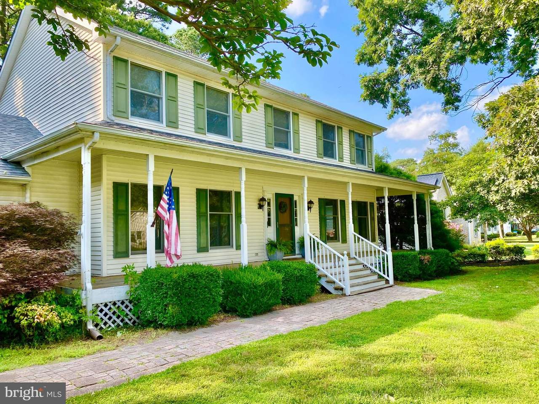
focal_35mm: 26
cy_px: 202
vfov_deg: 53.1
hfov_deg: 67.3
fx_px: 405
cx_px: 270
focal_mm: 4.25
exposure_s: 1/568
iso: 32
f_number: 1.8
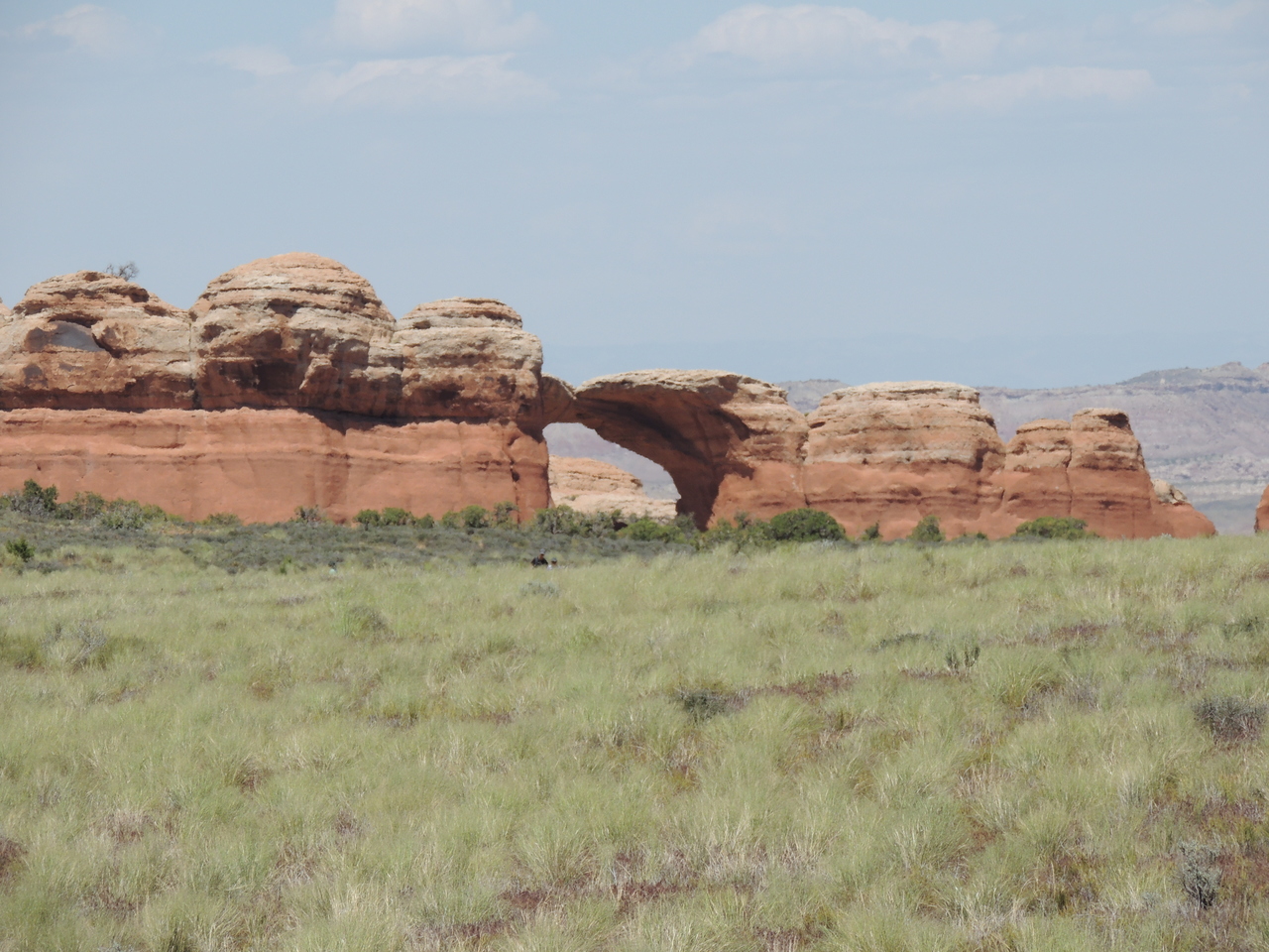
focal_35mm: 300
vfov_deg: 5.0
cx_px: 634
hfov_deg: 6.6
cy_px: 476
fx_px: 10998
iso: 100
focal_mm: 53.5
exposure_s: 1/800
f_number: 4.8
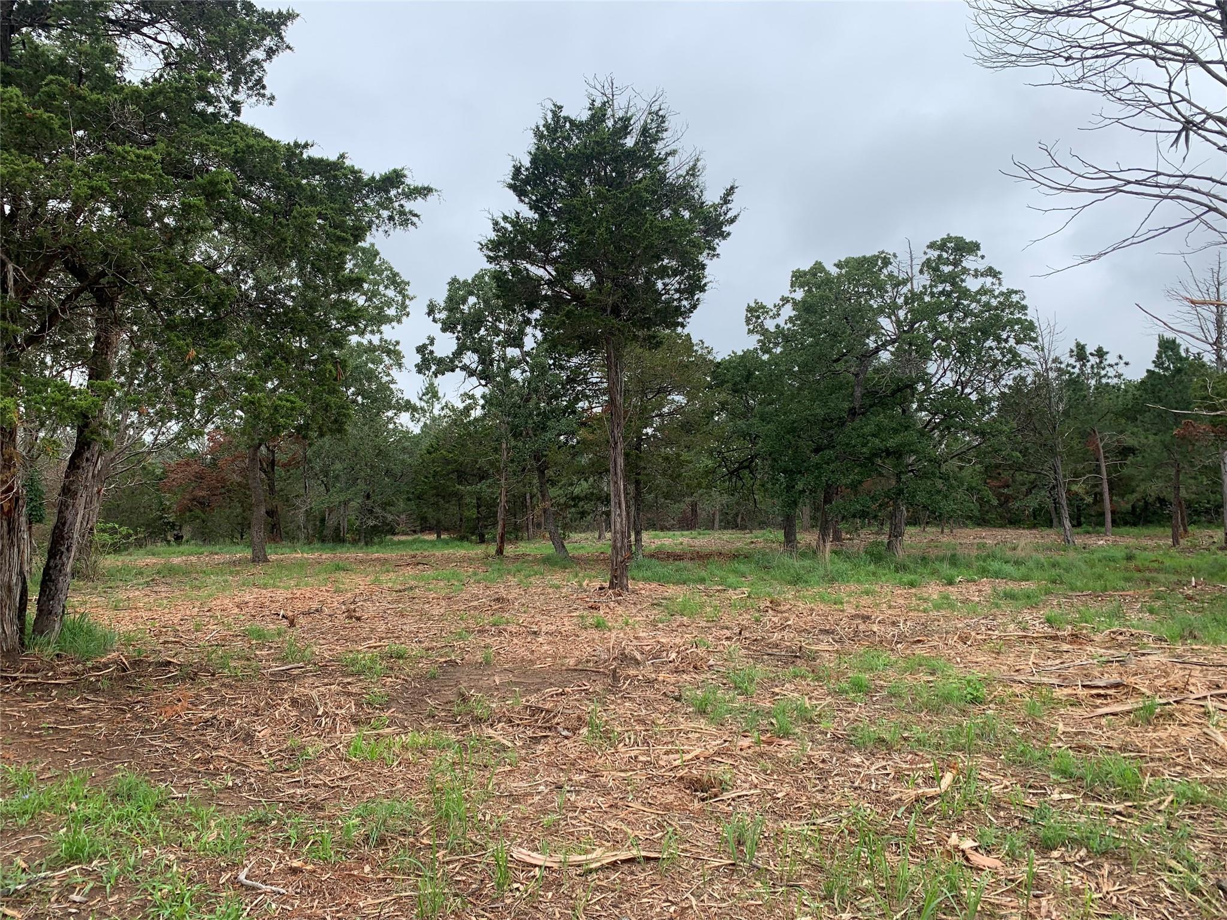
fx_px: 922
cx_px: 614
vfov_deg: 53.1
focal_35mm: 26
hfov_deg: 67.3
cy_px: 460
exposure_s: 1/777
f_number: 1.8
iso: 25
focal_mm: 4.25
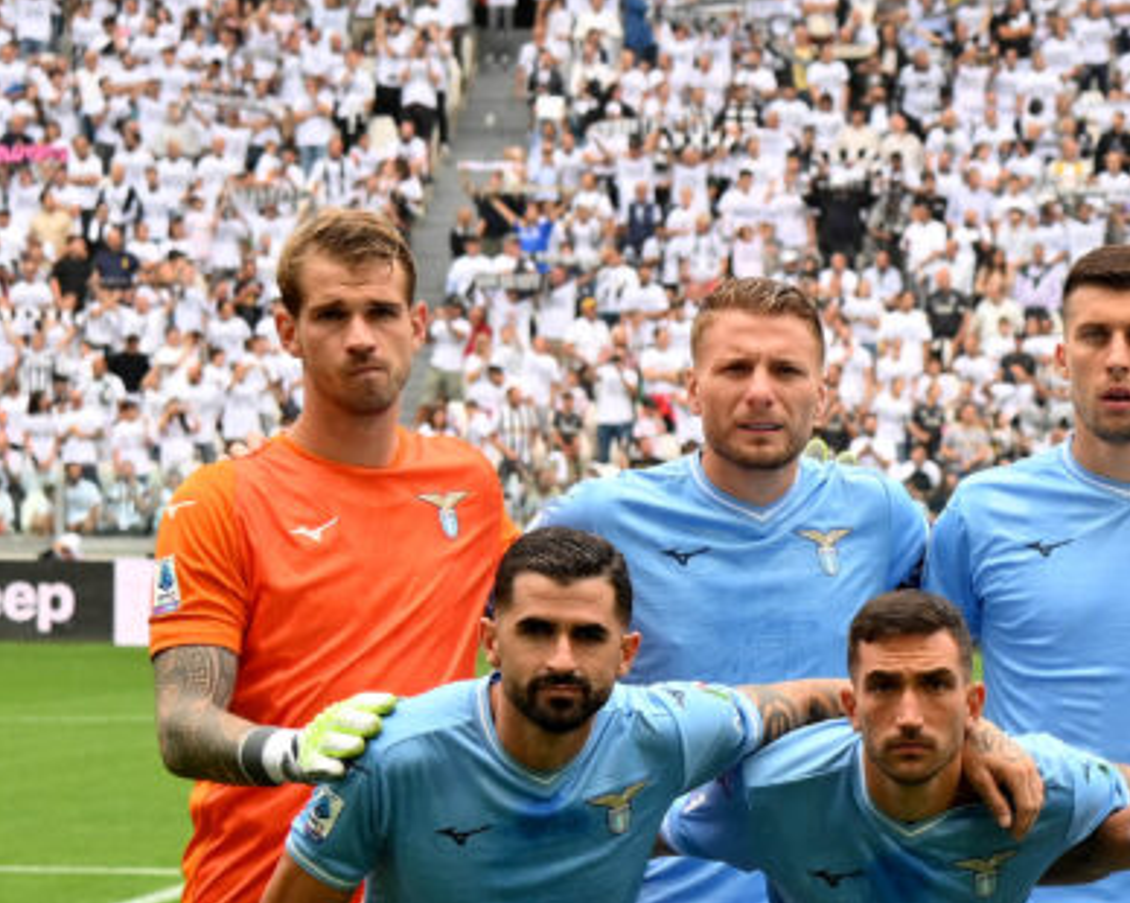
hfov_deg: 11.7
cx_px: 1389
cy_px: 893
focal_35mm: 161
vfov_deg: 9.5
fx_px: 5382
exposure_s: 1/1600
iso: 1250
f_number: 5.6
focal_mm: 65
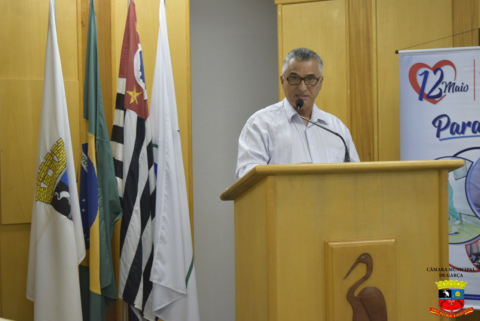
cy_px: 160
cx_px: 240
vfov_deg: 20.2
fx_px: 901
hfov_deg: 29.8
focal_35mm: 68
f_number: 5
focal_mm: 45
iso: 1400
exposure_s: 1/125
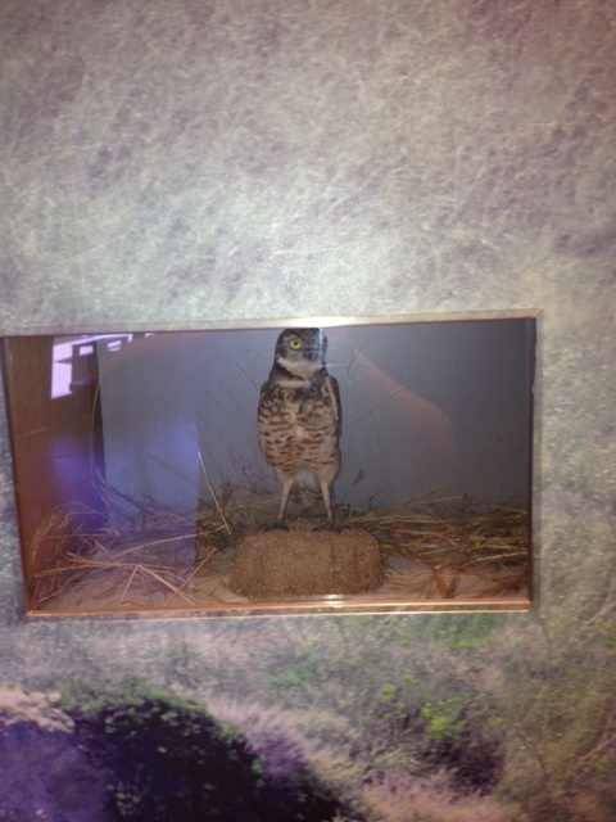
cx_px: 308
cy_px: 411
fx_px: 830
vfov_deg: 52.6
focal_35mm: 35
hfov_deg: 40.7
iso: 80
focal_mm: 4.28
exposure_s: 1/20
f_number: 2.4
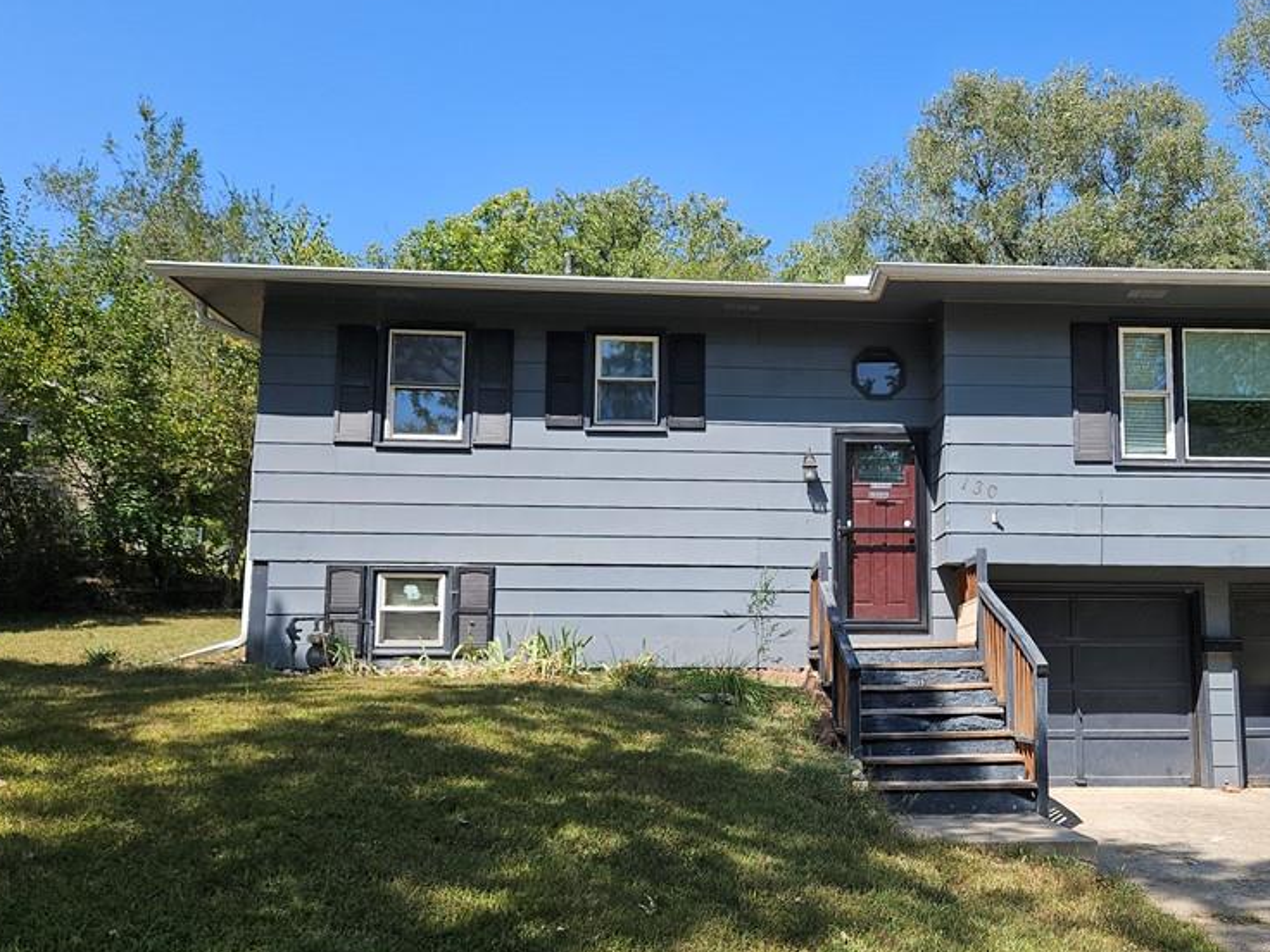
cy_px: 552
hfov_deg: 55.8
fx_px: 1174
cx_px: 832
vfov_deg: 44.0
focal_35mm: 32
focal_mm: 5.4
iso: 25
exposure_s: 1/1050
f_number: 1.8
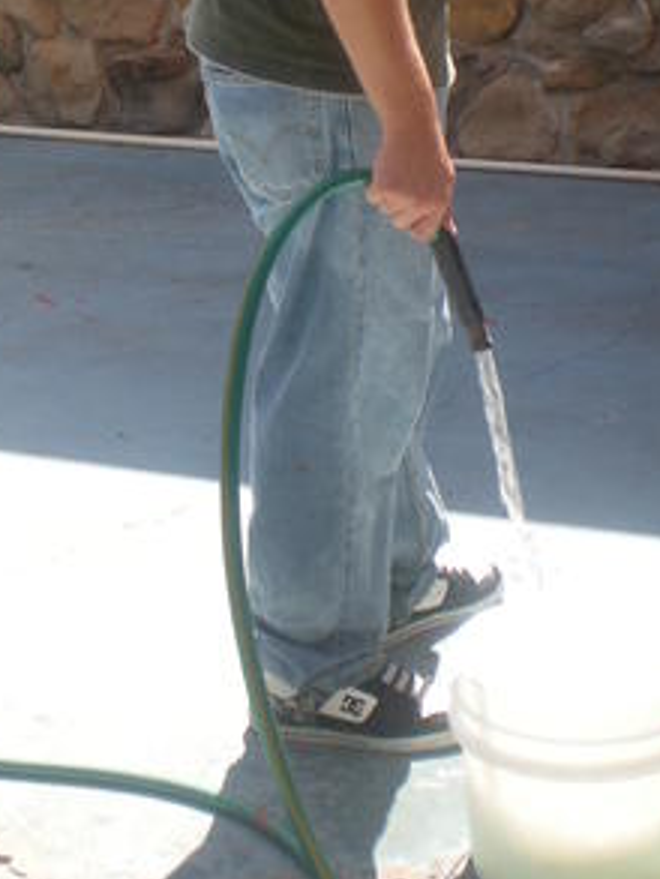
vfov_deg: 22.8
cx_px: 411
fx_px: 2108
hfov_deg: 17.8
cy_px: 39
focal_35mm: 83
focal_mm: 6.3
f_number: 4.6
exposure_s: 1/150
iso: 64
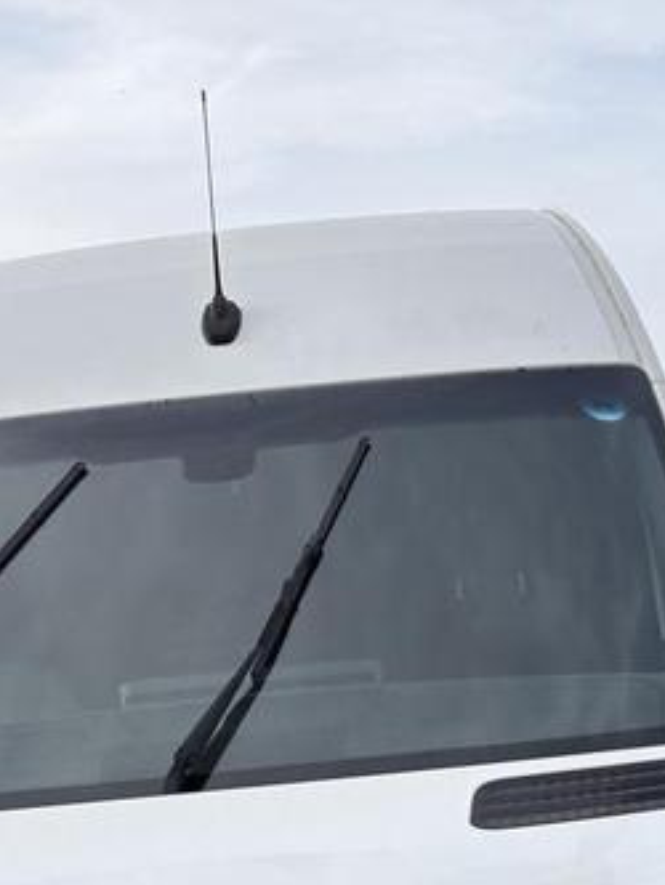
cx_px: 423
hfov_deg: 21.0
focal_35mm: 70
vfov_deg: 26.3
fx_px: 1792
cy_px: 888
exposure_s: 1/1155
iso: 50
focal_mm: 5.96
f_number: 1.6
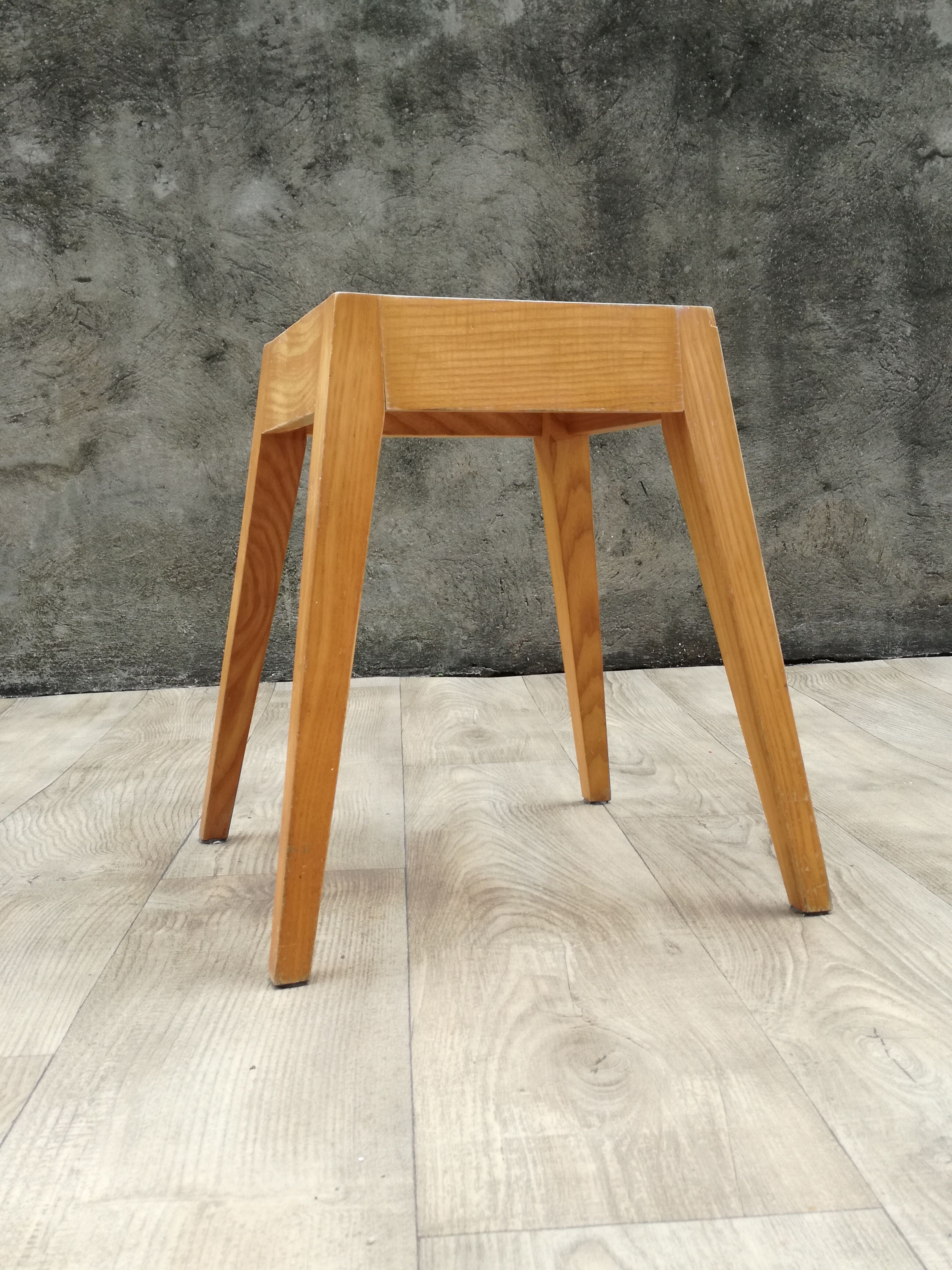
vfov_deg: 65.3
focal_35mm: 27
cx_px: 476
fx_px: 990
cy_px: 635
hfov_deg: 51.4
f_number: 2
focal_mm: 3.79
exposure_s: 1/143
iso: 50
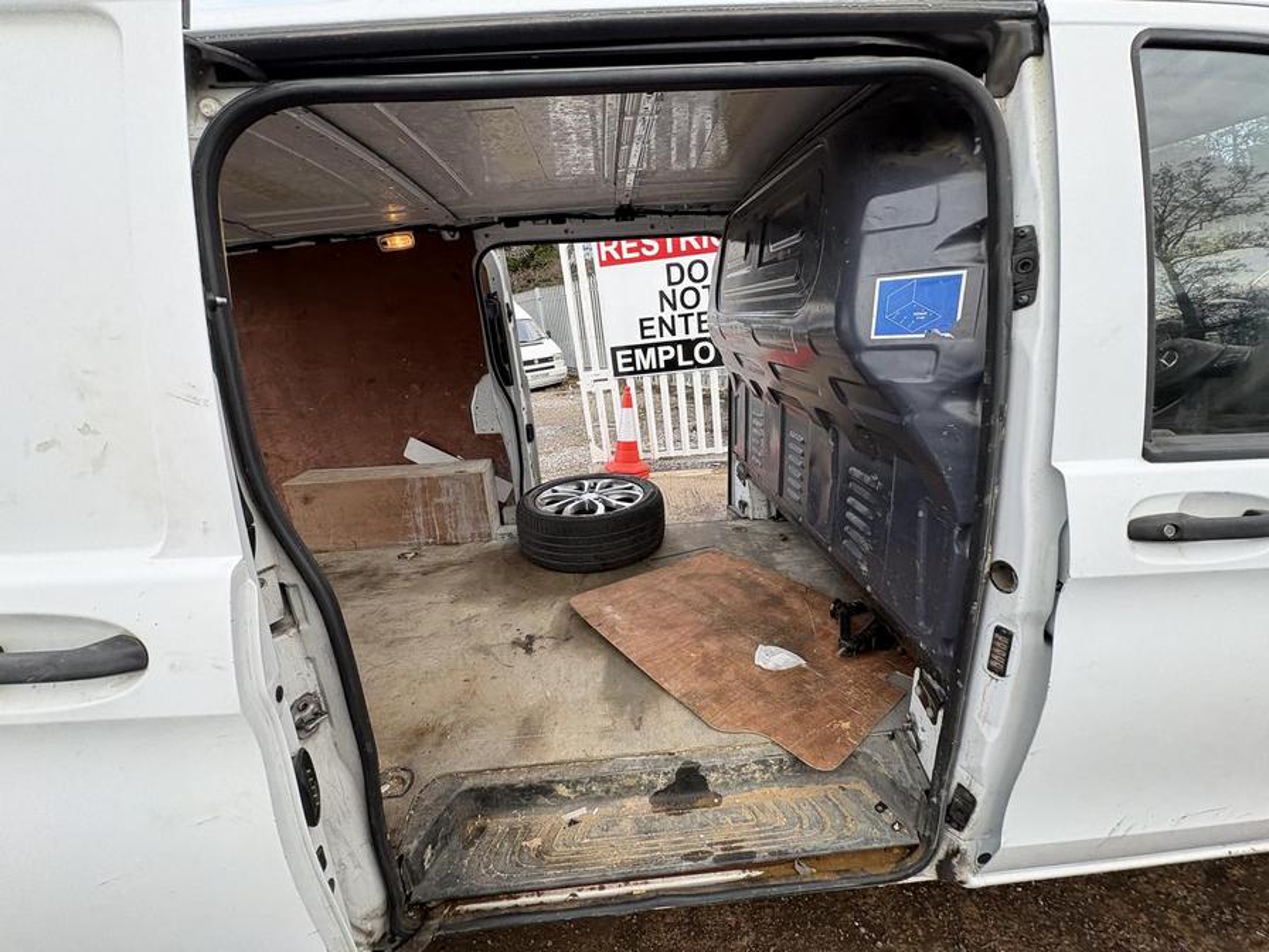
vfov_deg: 85.7
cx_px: 634
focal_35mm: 14
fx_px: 513
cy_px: 476
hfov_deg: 102.1
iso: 40
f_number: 2.2
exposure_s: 1/118
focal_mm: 2.22
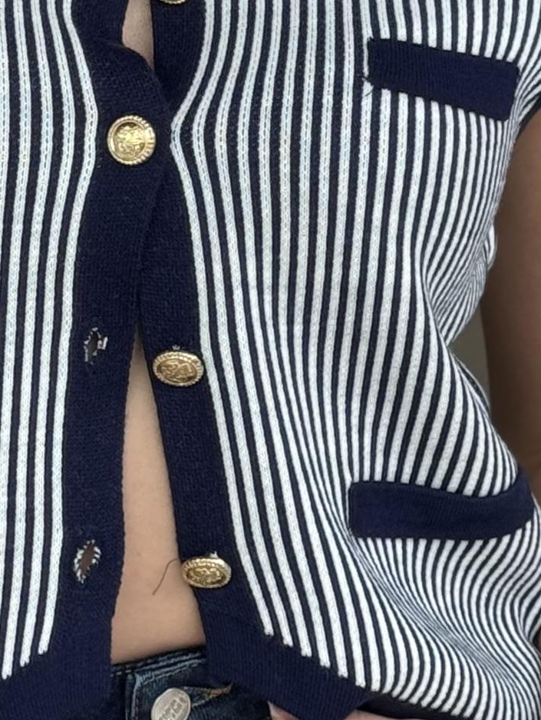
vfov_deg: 9.6
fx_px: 4290
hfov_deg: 7.2
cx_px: 90
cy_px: 209
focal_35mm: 206
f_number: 1.78
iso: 100
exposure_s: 1/114
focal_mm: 6.86
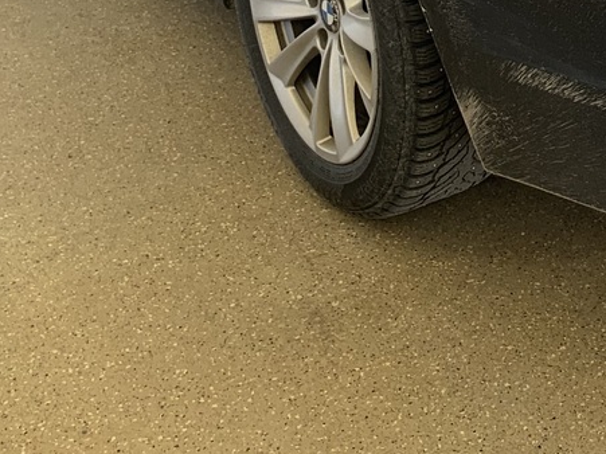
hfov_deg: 22.3
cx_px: 654
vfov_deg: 16.0
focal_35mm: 83
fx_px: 1453
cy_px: -258
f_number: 1.8
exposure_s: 1/100
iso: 25
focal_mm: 4.25
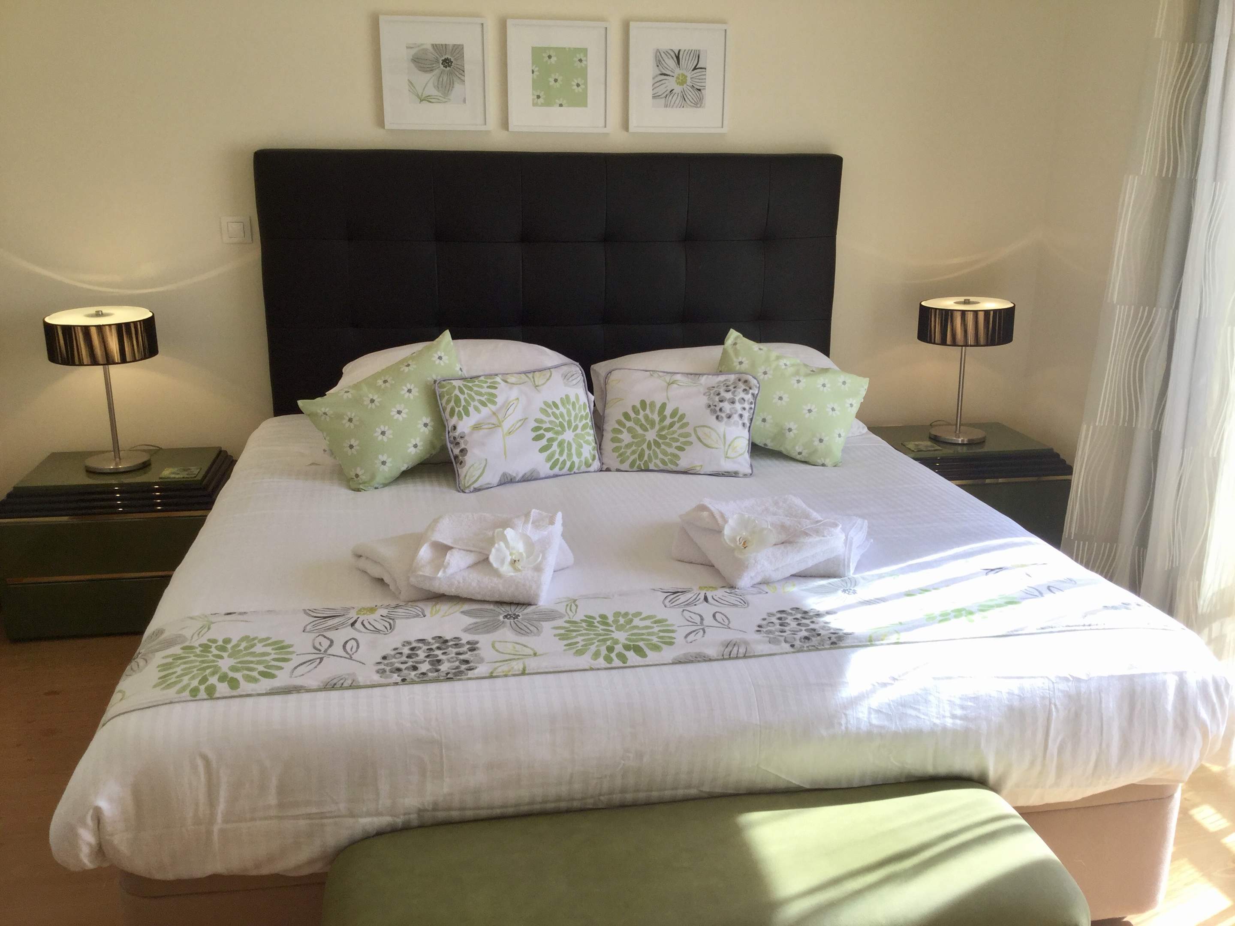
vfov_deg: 45.4
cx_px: 618
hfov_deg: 58.4
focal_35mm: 31
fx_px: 1106
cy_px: 463
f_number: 2.4
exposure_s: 1/100
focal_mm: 3.3
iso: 25
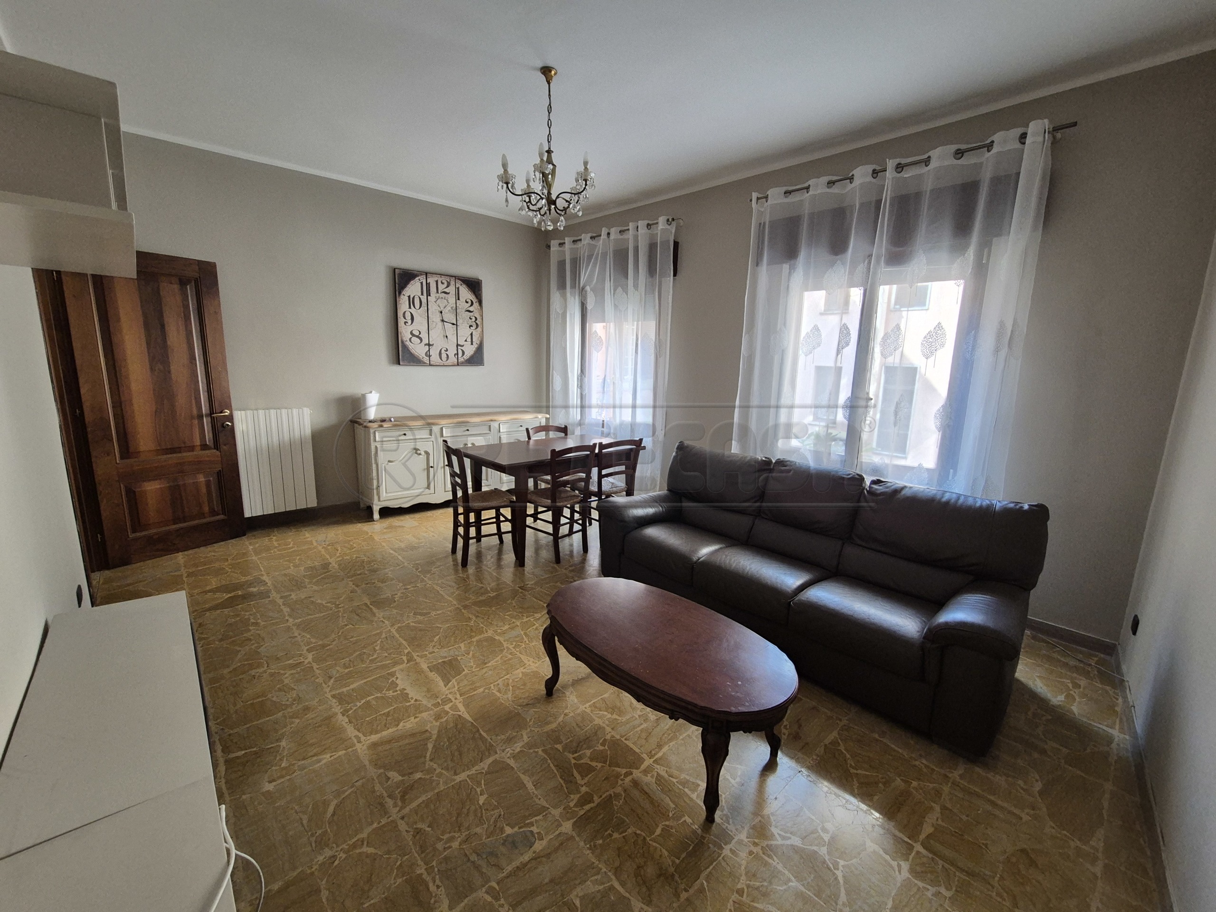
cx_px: 608
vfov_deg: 89.9
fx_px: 457
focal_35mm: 13
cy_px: 456
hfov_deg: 106.2
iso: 500
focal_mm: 2.2
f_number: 2.2
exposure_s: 1/50
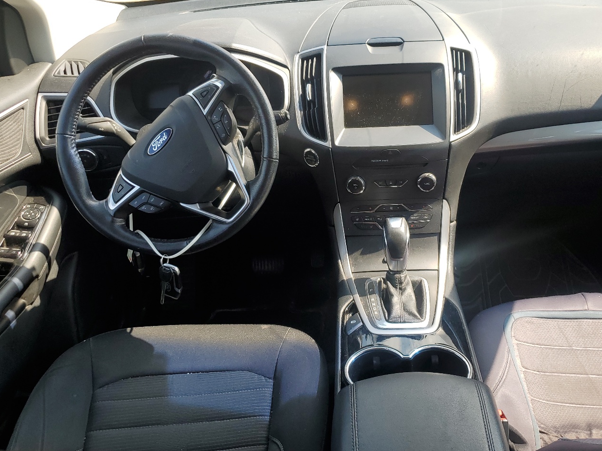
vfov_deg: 42.9
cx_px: 373
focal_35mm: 33
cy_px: 225
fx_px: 574
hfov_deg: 54.8
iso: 50
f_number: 1.5
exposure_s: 1/476
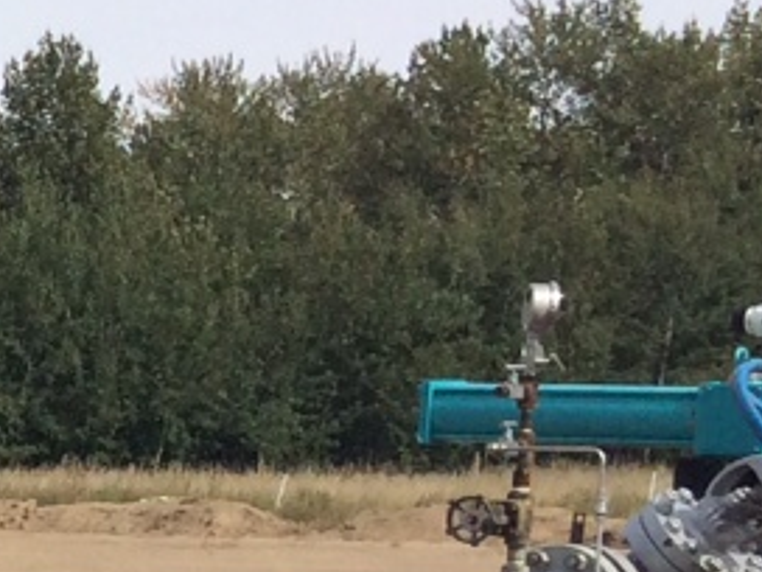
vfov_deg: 8.2
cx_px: -1454
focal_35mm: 180
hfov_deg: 9.1
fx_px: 3962
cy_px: 656
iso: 40
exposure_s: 1/2740
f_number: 2.2
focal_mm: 4.12
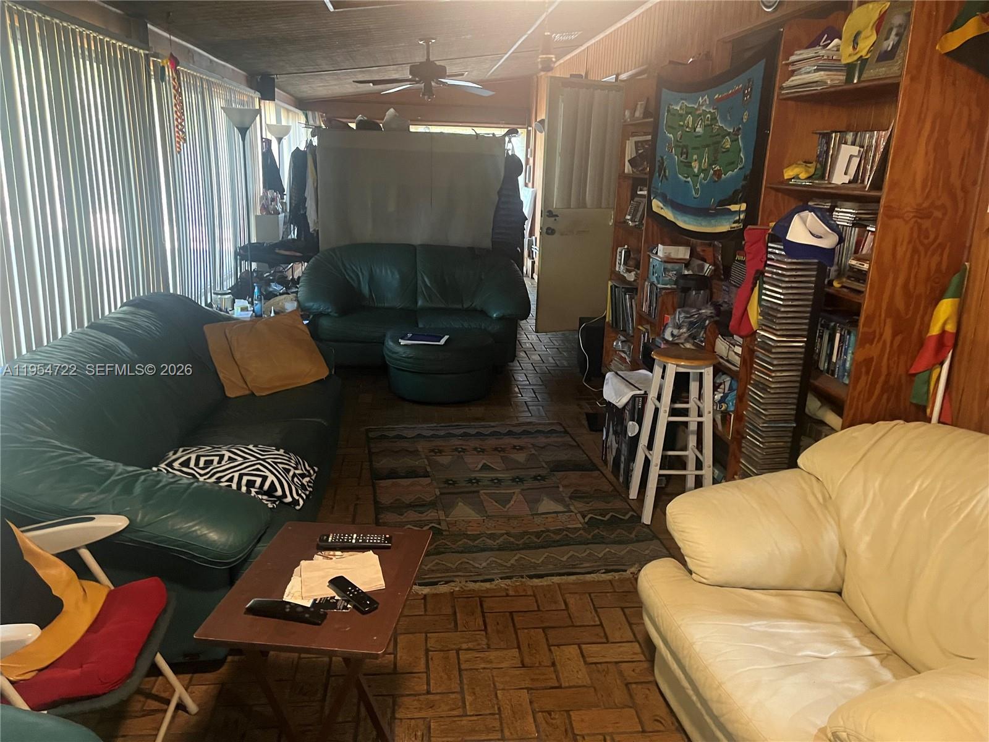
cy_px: 371
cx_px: 494
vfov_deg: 53.1
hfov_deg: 67.3
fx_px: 743
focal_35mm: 26
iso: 500
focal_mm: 5.1
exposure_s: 1/30
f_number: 1.6
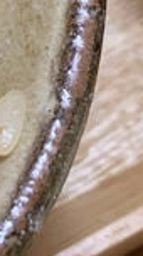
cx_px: -183
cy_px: -205
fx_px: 1293
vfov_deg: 10.6
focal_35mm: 191
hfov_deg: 6.1
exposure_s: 1/50
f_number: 1.8
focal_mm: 4.25
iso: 100
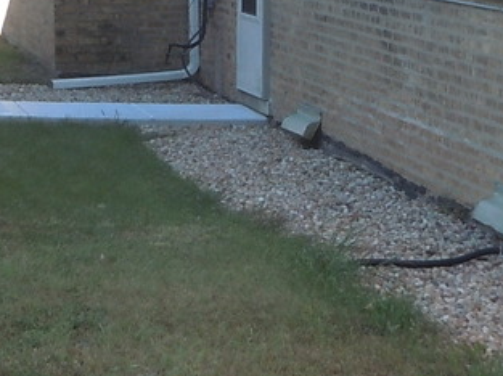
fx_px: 1872
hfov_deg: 15.3
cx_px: 294
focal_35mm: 129
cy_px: 72
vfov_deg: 11.4
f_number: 3.7
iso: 100
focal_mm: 5
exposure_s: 1/160
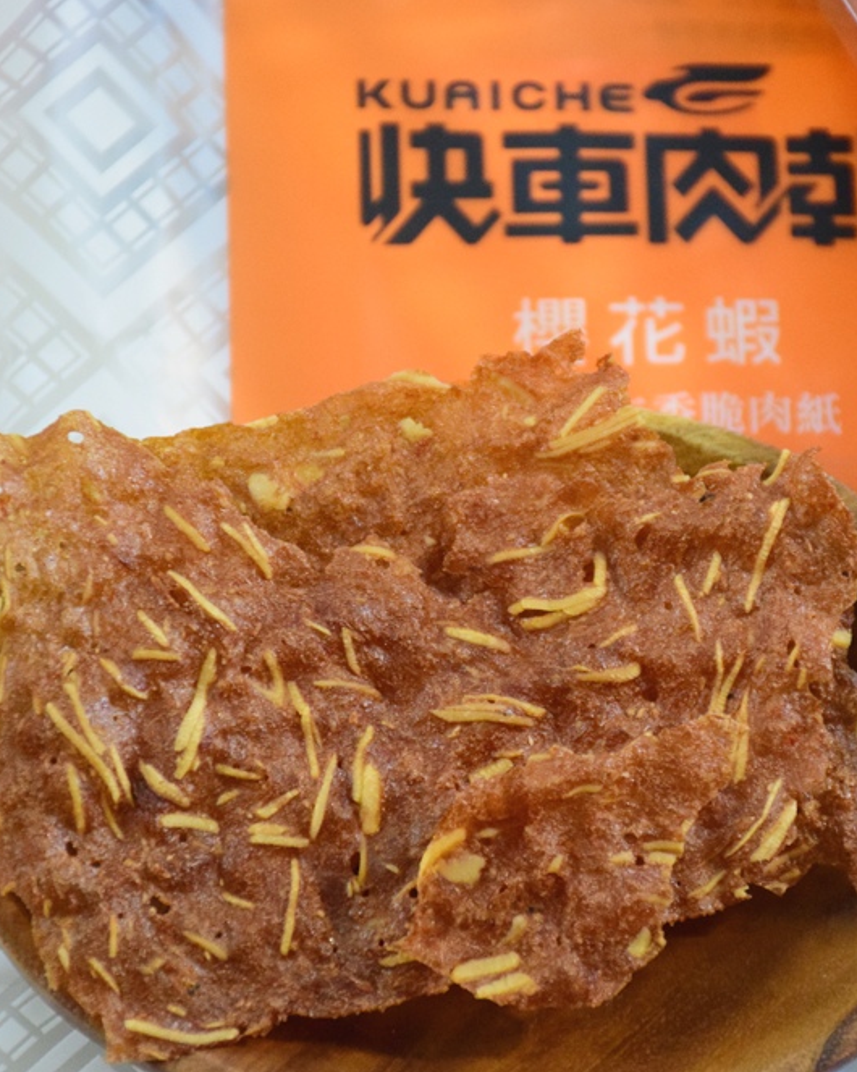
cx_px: 527
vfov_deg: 8.1
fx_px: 7549
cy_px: 536
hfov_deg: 6.5
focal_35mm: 238
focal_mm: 112
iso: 4000
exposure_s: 1/125
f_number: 5.6
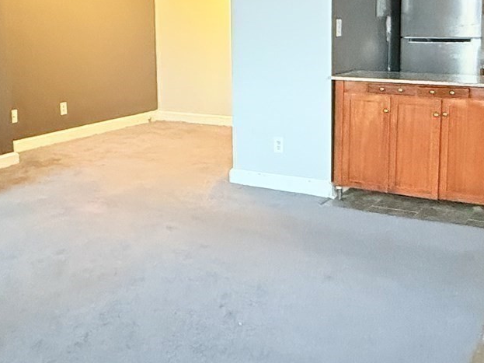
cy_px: 89
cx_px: 268
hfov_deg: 41.2
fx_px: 643
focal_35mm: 46
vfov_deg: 30.9
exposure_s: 1/40
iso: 1250
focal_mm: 2.22
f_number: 2.2
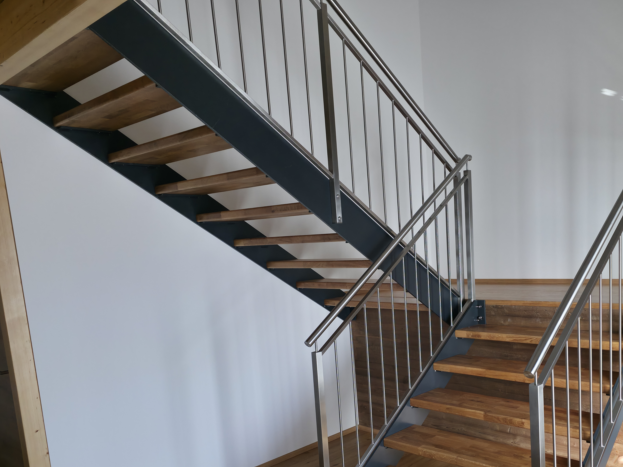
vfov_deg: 43.4
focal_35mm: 32
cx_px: 408
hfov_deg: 55.8
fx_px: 576
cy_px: 321
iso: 160
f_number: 1.7
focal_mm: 6.3
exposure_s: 1/180
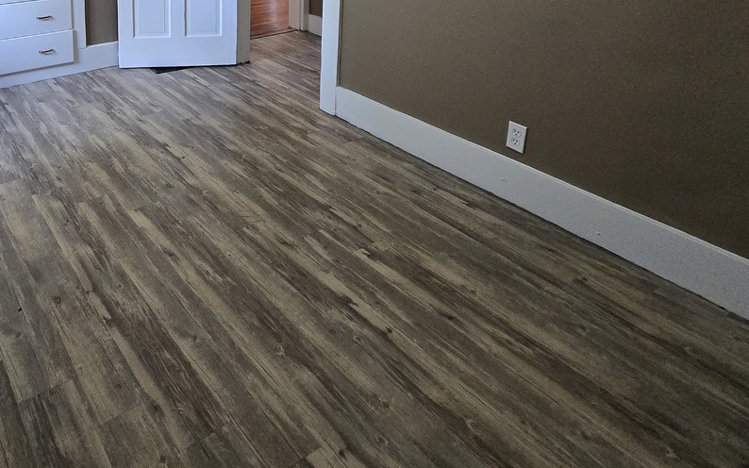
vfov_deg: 41.6
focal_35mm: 25
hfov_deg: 66.9
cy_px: -18
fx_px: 510
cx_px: 167
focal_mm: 2.2
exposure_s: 1/60
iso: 500
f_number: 2.2
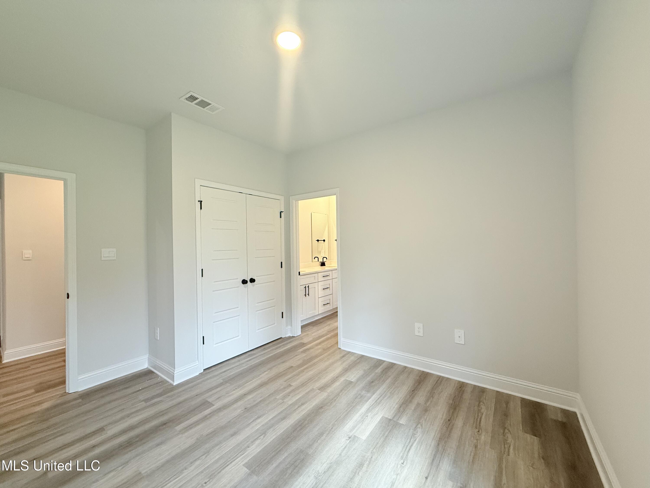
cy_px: 244
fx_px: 263
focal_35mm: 14
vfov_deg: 85.7
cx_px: 325
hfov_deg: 102.1
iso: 250
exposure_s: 1/120
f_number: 2.2
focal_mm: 2.22
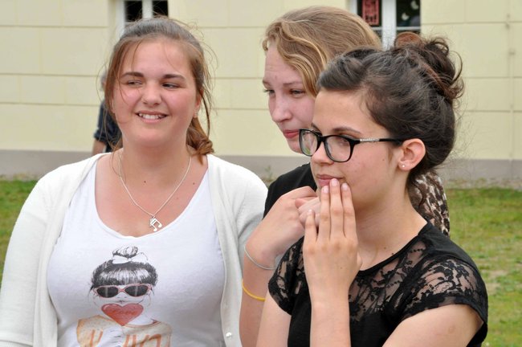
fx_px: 2129
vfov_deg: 9.3
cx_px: 261
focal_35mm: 147
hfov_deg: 14.0
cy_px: 174
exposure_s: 1/125
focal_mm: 98
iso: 800
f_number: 20
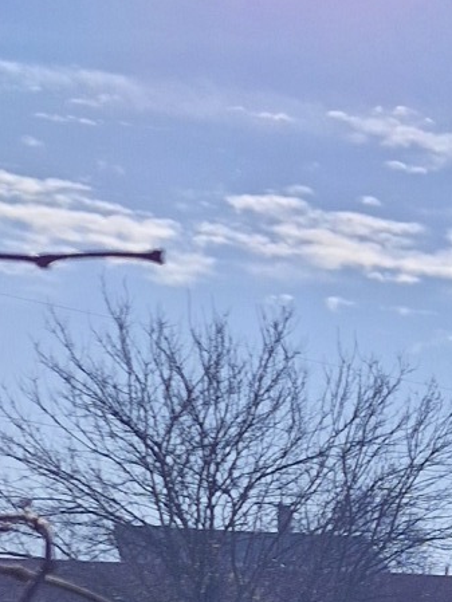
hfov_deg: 9.9
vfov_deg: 13.9
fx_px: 2280
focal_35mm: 131
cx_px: 1089
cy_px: 973
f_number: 1.8
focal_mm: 5.54
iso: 50
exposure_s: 1/4080
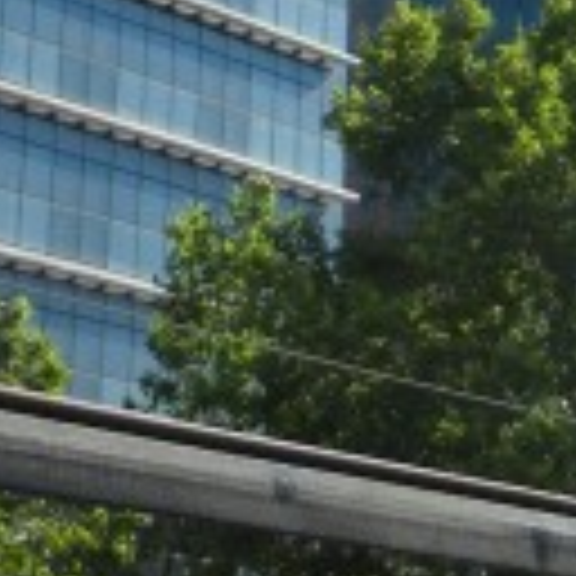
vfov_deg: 10.3
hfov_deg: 11.0
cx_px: 396
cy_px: -482
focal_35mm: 159
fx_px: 2993
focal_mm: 5.4
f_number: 7
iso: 160
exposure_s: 1/272
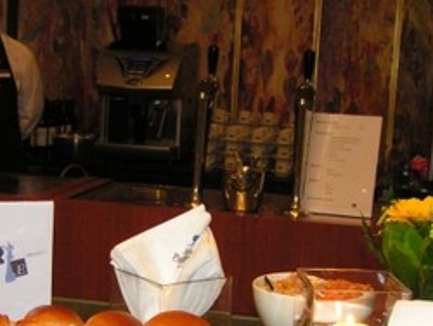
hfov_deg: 25.6
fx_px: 952
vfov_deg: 19.3
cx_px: 189
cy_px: 230
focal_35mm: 76
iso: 200
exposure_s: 1/40
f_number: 2.8
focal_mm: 6.3
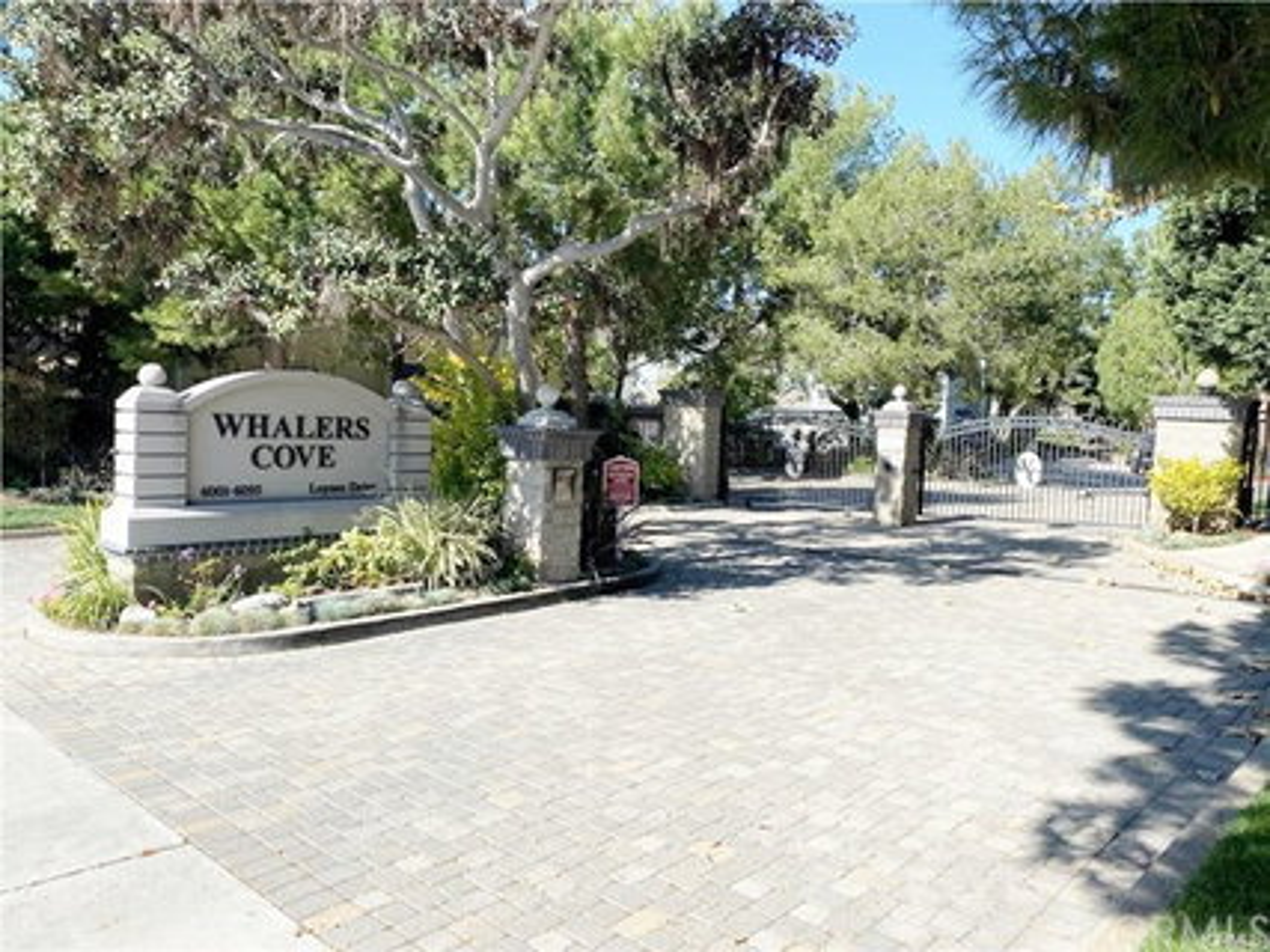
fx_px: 954
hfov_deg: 67.3
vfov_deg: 53.0
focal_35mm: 26
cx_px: 635
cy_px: 476
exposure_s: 1/1754
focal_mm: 4.25
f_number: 1.8
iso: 32
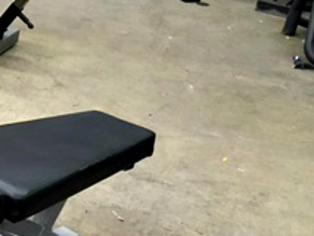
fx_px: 790
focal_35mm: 87
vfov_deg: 16.5
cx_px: -111
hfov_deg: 20.3
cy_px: 249
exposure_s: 1/24
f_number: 2.2
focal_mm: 4.15
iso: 200
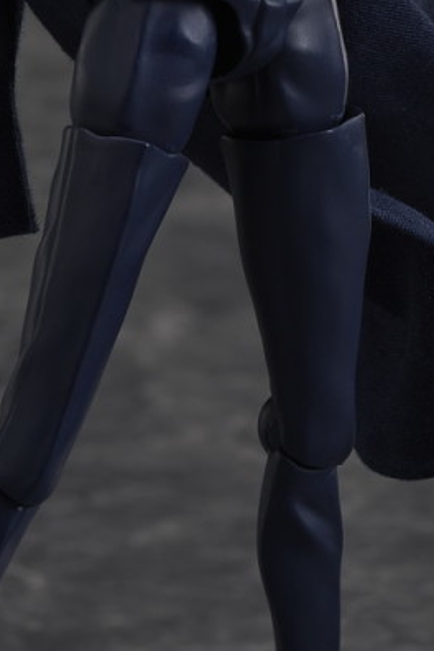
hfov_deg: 4.5
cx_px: 298
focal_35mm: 303
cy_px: 77
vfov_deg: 6.8
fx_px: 5479
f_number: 18
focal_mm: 100
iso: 100
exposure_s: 1/125
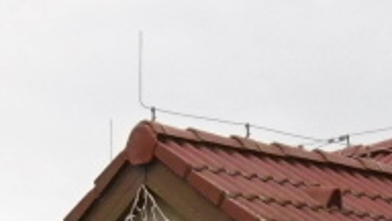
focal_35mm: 297
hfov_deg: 7.1
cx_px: 594
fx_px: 3087
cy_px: 532
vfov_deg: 4.0
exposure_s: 1/250
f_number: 4
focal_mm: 9.2
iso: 100
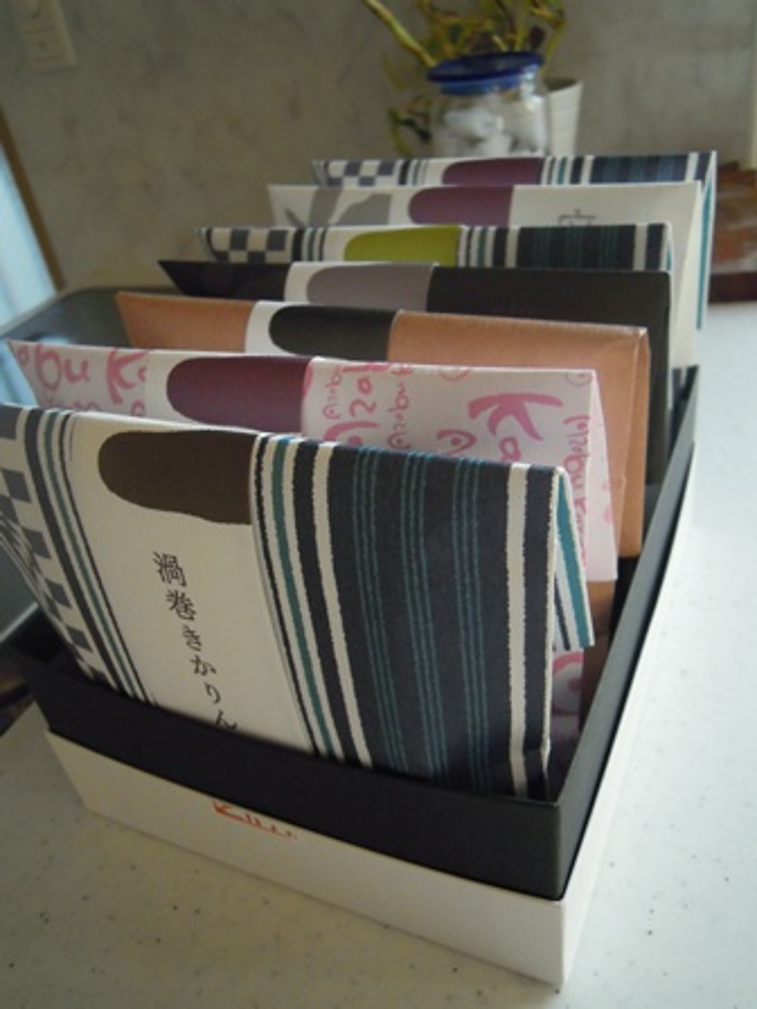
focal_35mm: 28
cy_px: 504
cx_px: 378
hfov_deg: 49.7
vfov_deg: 63.4
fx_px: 816
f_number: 2.7
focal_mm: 5
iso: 500
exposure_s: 1/125
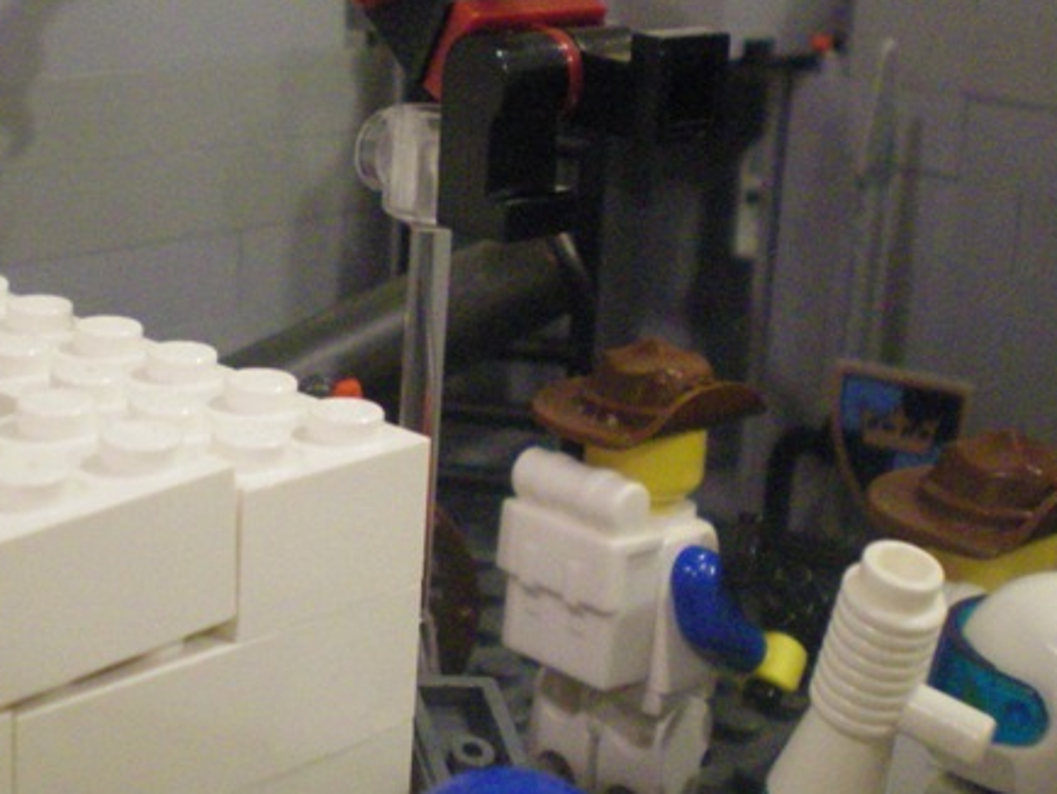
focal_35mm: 70
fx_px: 2139
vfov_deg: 20.7
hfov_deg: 27.7
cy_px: 132
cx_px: 470
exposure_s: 1/25
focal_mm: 6.3
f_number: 3.1
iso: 400
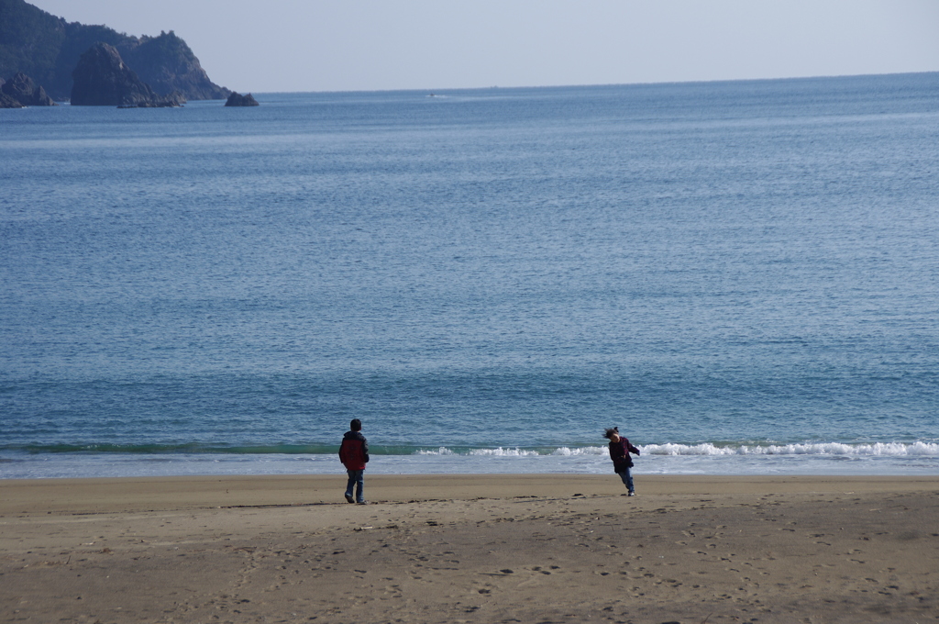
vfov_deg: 11.7
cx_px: 470
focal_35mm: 117
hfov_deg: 17.5
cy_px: 312
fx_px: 3048
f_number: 7.1
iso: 100
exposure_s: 1/640
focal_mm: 78
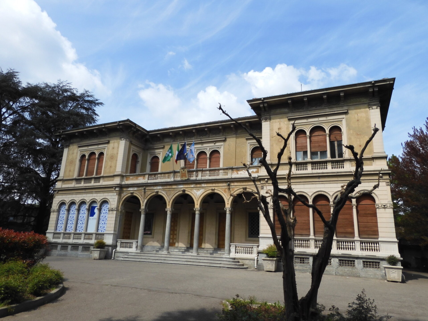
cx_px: 214
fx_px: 297
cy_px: 160
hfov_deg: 71.6
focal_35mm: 24
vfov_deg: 56.8
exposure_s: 1/1250
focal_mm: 4.3
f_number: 3.4
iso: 100
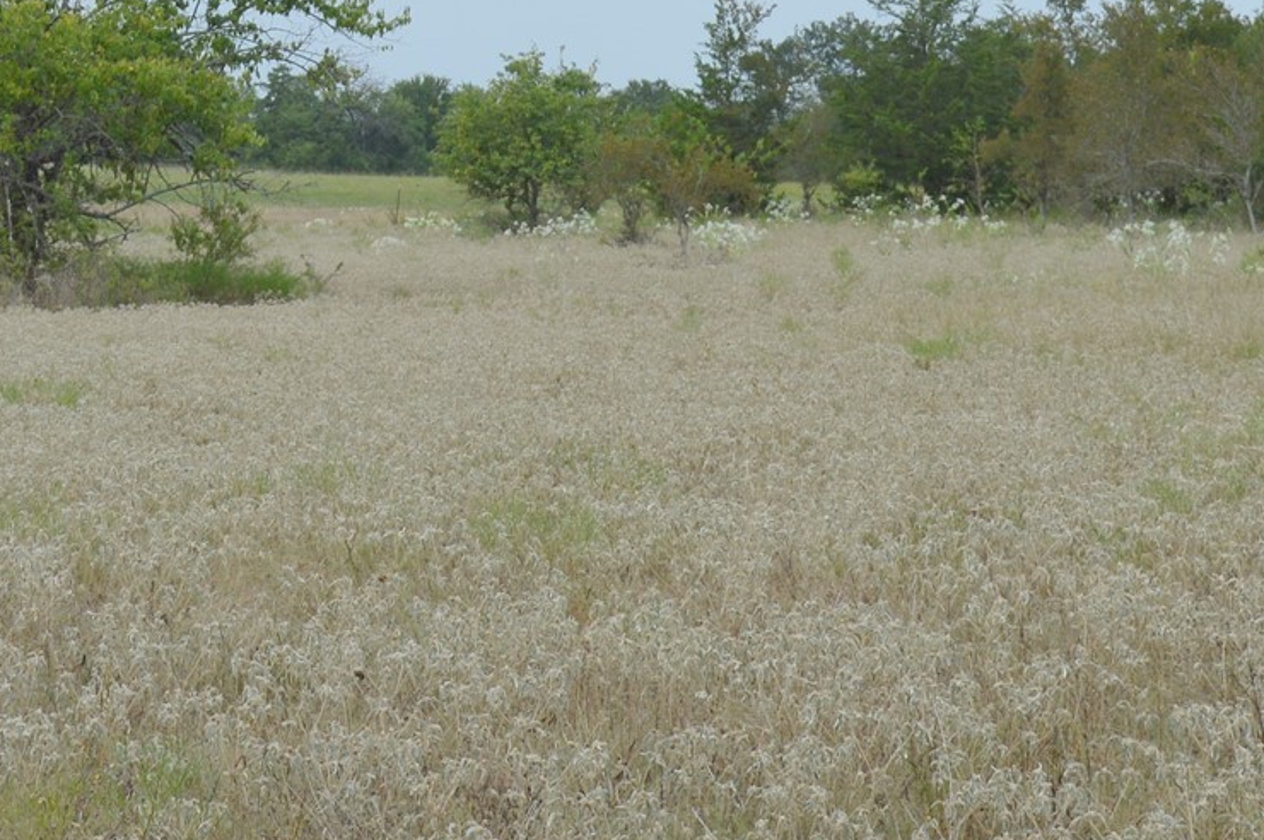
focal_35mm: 124
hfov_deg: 16.4
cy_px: -173
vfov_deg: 10.8
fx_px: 4350
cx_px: 199
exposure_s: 1/250
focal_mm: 30
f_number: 8
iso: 100
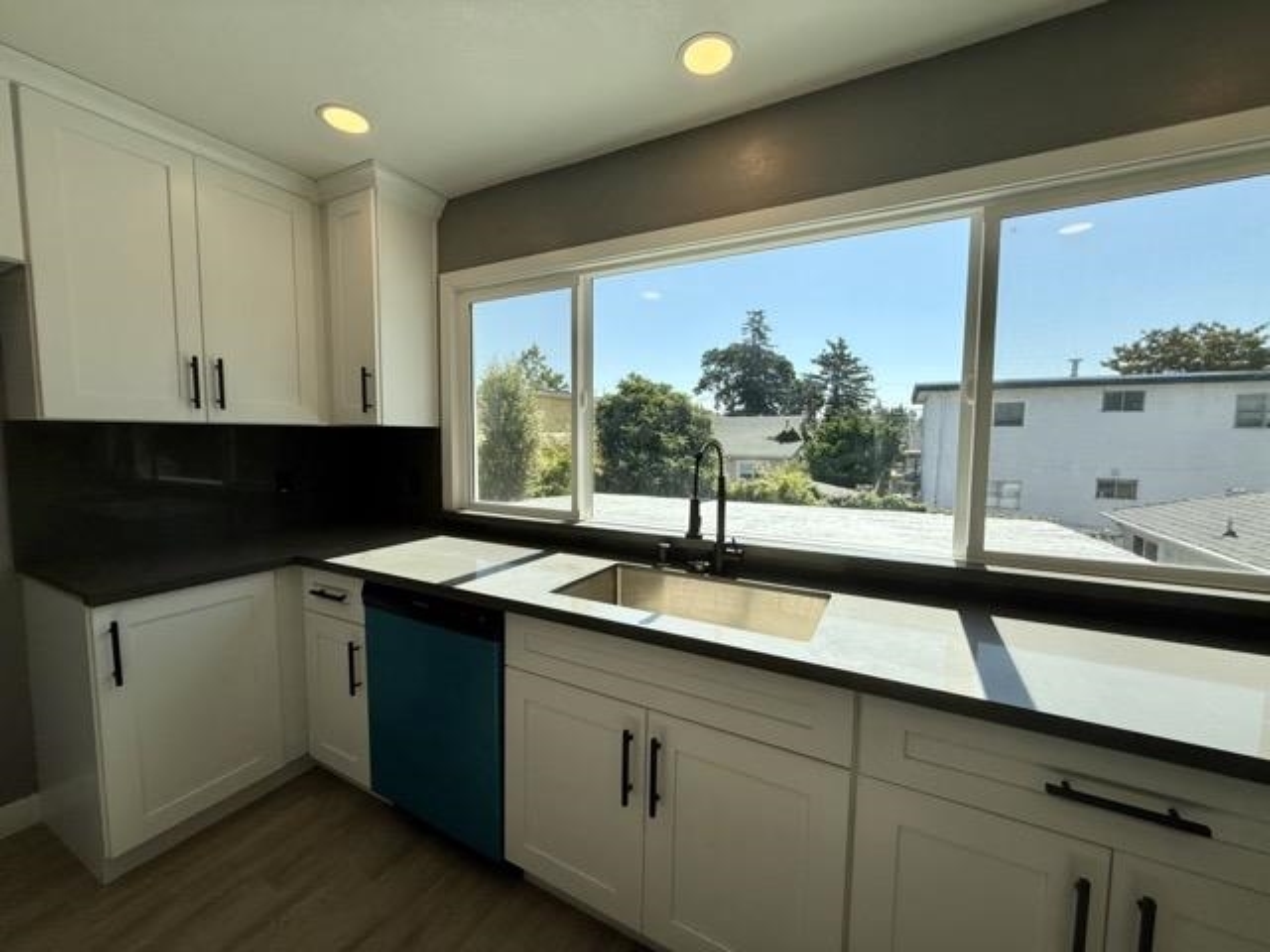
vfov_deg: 85.7
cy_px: 476
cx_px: 635
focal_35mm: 14
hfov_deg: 102.1
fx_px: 514
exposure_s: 1/1312
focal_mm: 2.22
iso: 50
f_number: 2.2
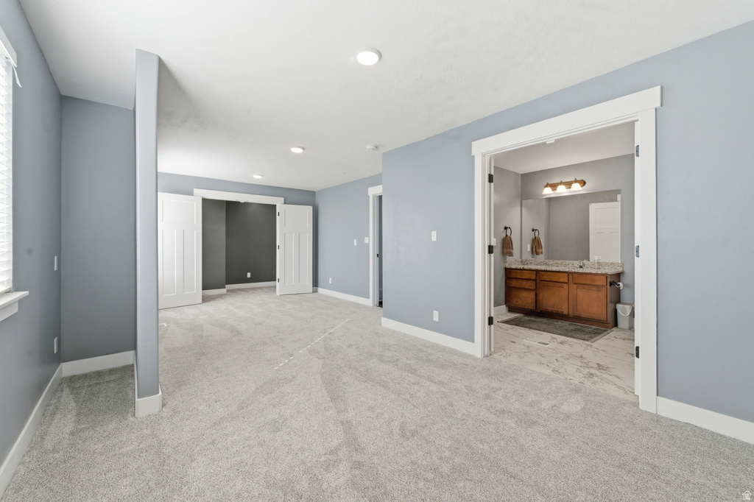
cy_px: 251
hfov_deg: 104.3
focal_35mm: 14
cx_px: 377
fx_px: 293
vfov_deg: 81.2
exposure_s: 1/1000
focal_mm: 14
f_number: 9
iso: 4000
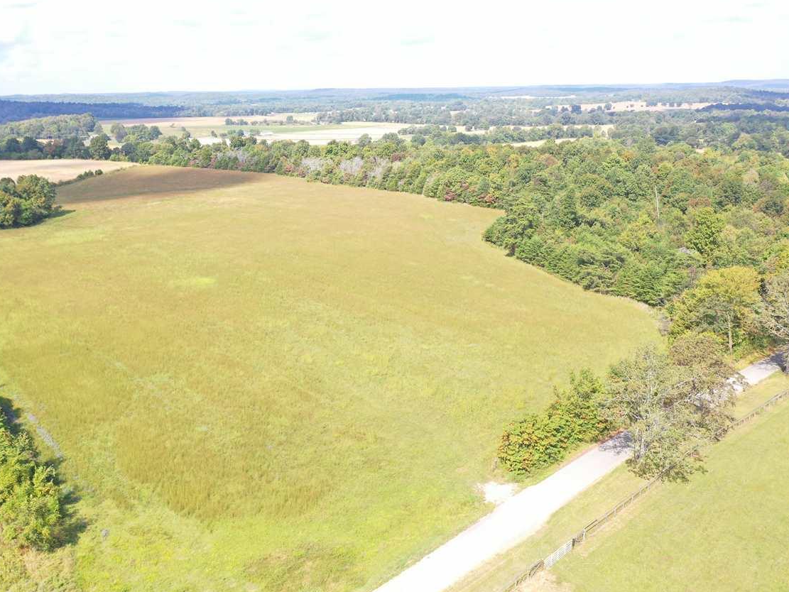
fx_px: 707
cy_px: 294
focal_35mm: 31
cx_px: 412
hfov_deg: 58.3
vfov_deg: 45.5
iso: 100
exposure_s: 1/240
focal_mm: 10.26
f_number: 5
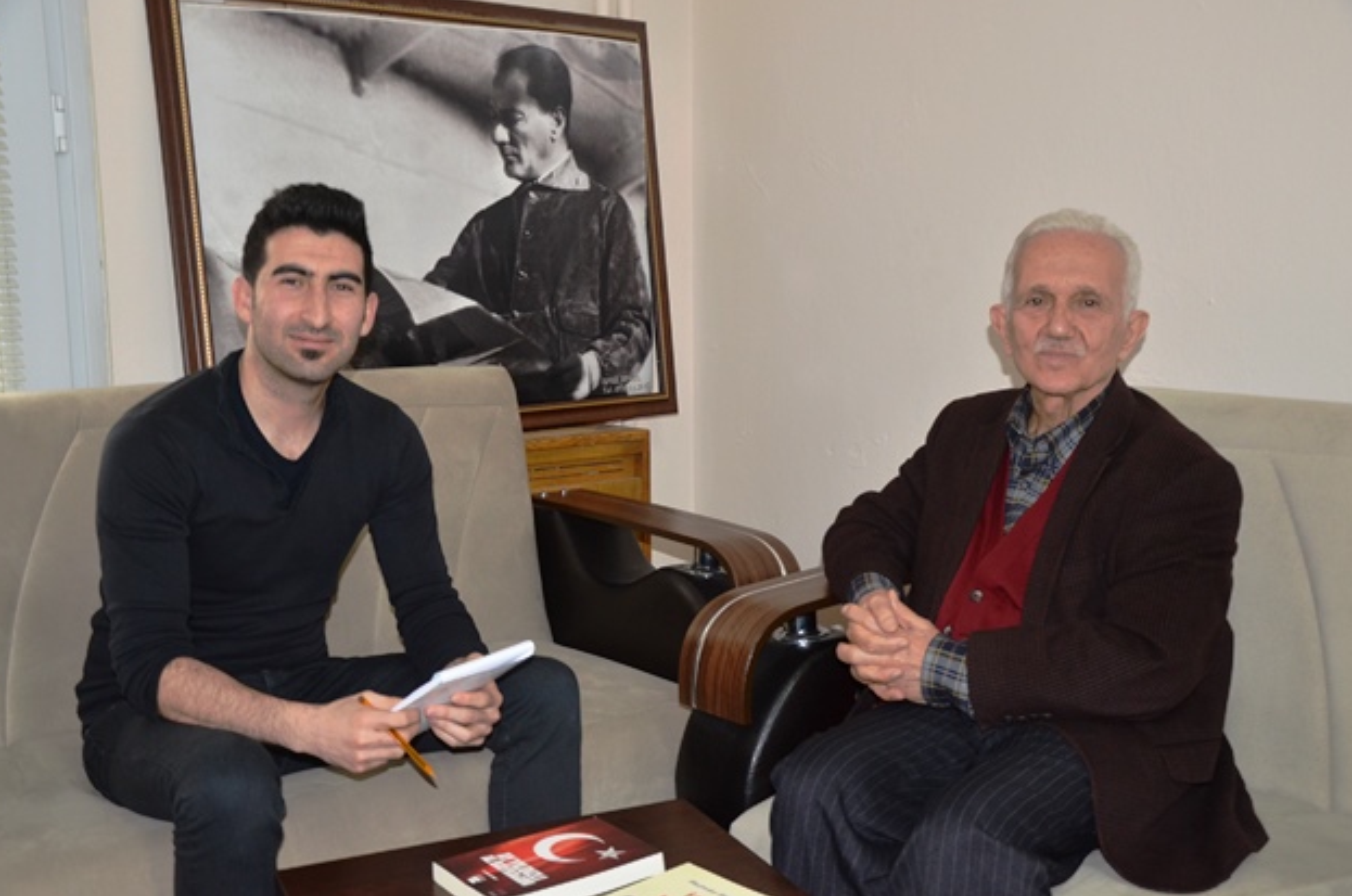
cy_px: 440
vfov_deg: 34.5
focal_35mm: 39
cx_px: 666
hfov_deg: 50.2
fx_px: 1444
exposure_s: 1/60
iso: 800
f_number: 4
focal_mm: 25
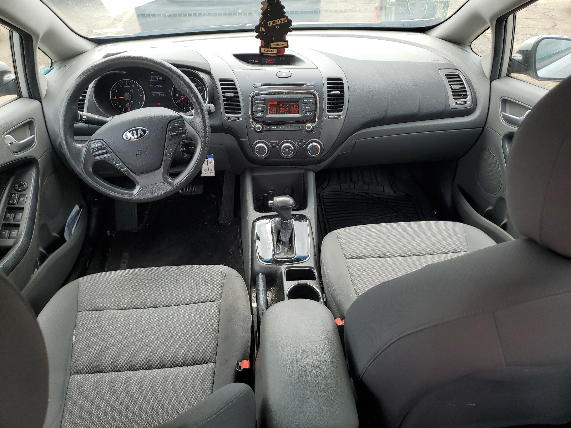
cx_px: 286
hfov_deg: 67.3
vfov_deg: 53.1
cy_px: 214
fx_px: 429
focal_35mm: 26
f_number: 1.5
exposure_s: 1/370
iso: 50
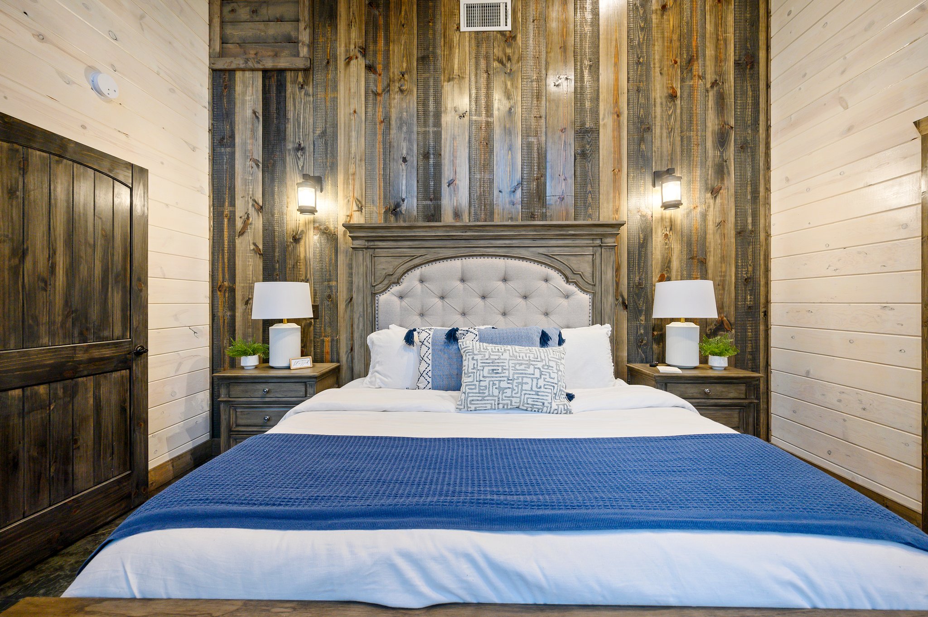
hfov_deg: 104.3
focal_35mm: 14
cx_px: 464
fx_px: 361
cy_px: 308
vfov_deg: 81.1
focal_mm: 14
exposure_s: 1/5
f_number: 9
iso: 200
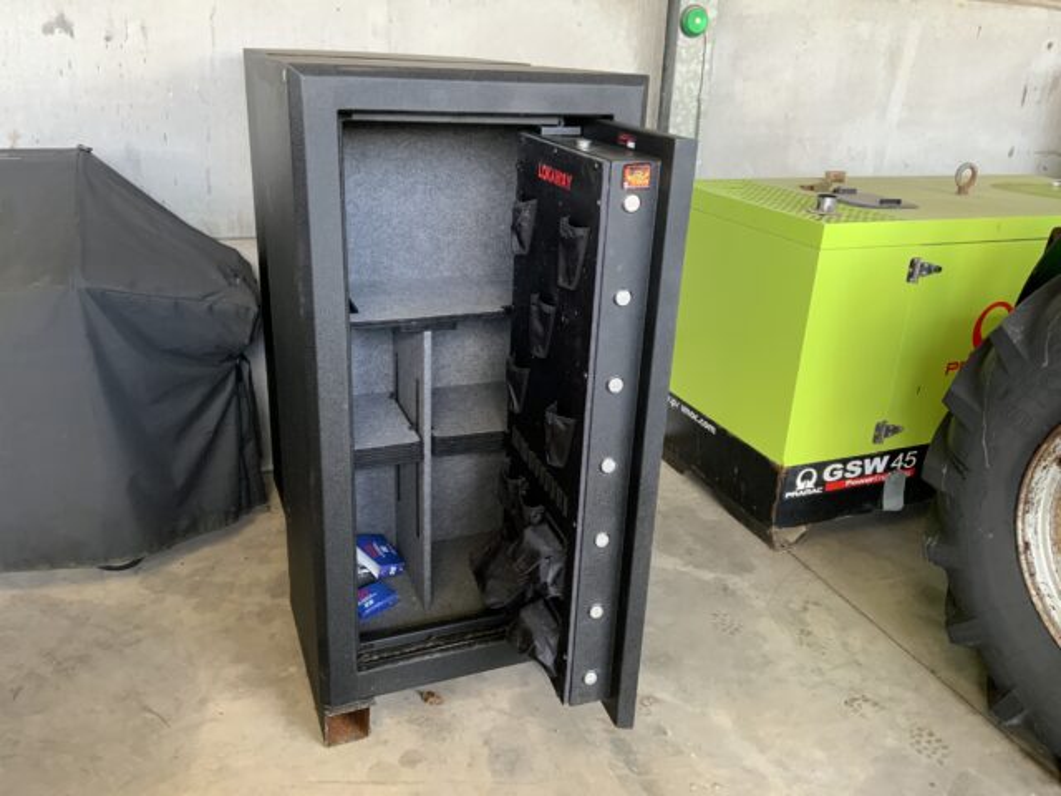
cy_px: 398
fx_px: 889
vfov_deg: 48.2
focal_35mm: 29
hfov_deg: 61.7
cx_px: 530
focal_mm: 3
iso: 80
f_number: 1.8
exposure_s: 1/60
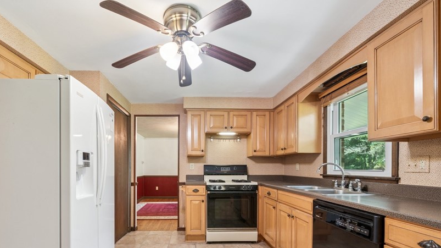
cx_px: 198
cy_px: 164
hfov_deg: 95.6
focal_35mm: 17
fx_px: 199
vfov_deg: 62.4
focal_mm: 12
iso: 200
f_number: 11
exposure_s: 1/3
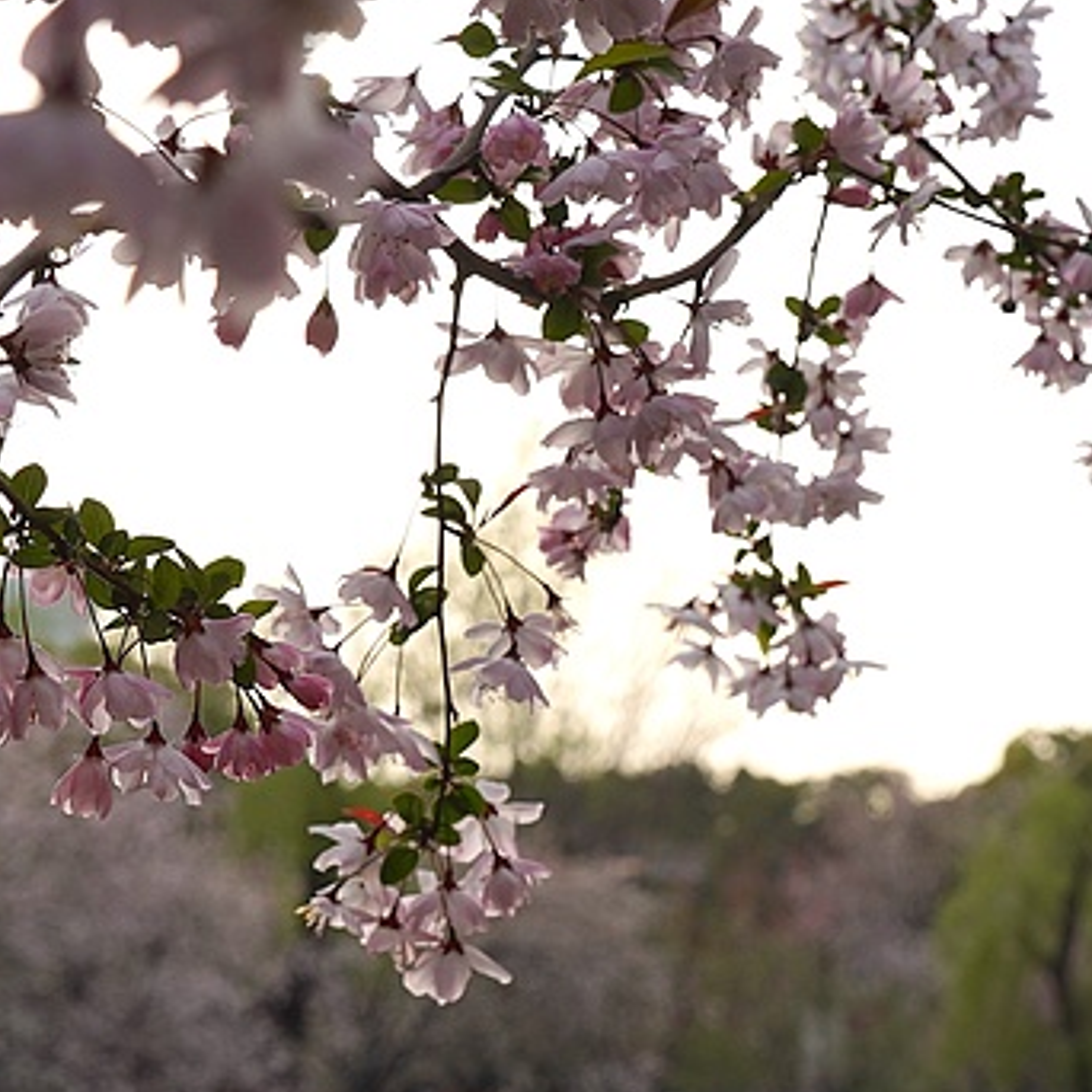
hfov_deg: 14.1
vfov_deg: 14.1
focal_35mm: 124
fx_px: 4426
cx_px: 661
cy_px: 653
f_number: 9
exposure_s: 1/500
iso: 100
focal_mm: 39
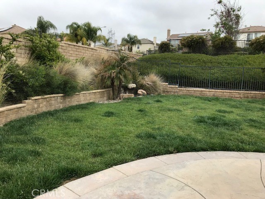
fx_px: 214
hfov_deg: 63.4
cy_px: 100
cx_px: 132
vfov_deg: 49.7
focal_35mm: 28
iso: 20
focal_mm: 3.99
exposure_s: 1/754
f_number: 1.8
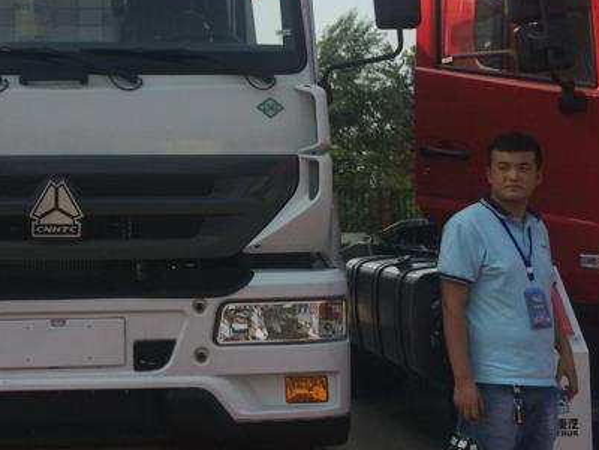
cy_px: 144
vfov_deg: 25.1
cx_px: 46
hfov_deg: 31.5
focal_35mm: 58
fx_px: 1004
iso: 32
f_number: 2.2
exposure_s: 1/2053
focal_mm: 4.15
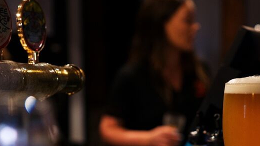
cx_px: 195
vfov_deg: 8.9
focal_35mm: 136
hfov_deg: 15.7
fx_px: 937
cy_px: 140
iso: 1250
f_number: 3.2
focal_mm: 50
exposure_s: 1/120
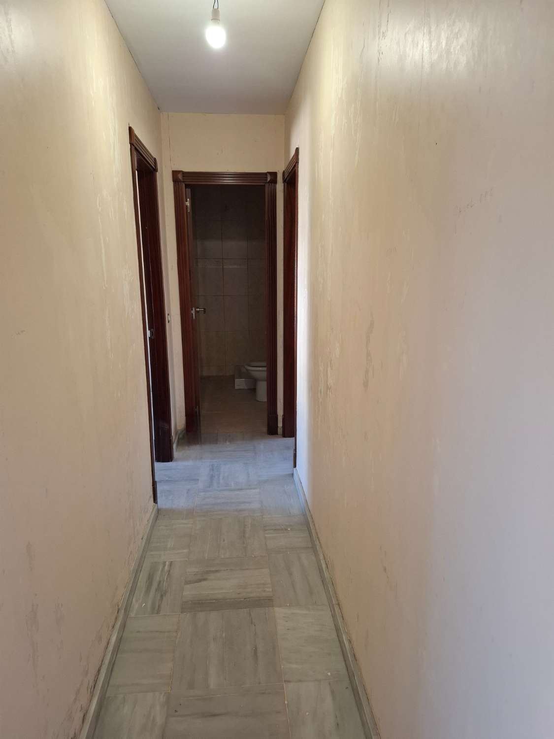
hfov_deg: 58.9
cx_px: 277
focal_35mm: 23
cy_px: 370
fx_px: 491
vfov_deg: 73.9
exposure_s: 1/100
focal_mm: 5.54
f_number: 1.8
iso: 250
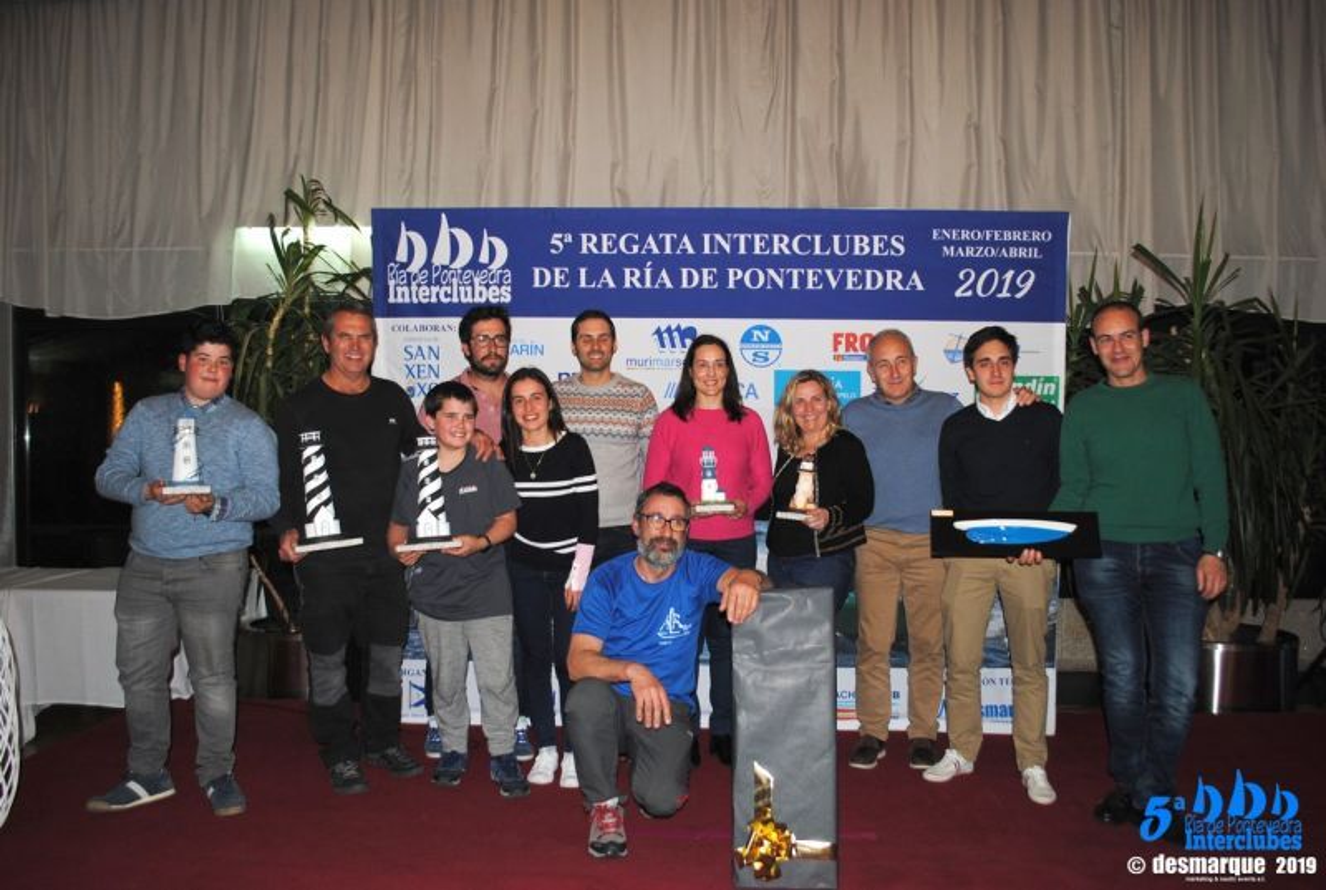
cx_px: 663
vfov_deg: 48.1
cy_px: 445
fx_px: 997
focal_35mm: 27
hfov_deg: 67.3
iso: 200
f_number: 3.5
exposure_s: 1/60
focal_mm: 18
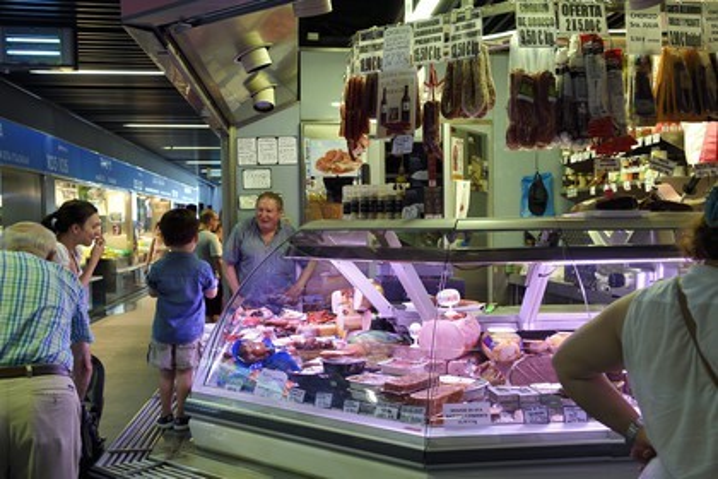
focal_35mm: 38
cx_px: 359
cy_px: 240
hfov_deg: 50.7
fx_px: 758
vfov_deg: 35.1
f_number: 7.1
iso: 800
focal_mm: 38
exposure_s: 1/50
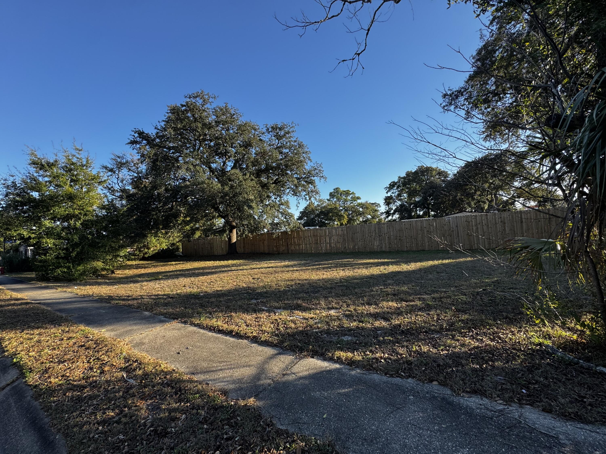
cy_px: 227
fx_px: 245
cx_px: 303
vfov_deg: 85.7
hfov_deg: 102.1
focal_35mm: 14
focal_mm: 2.22
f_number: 2.2
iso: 40
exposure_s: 1/501
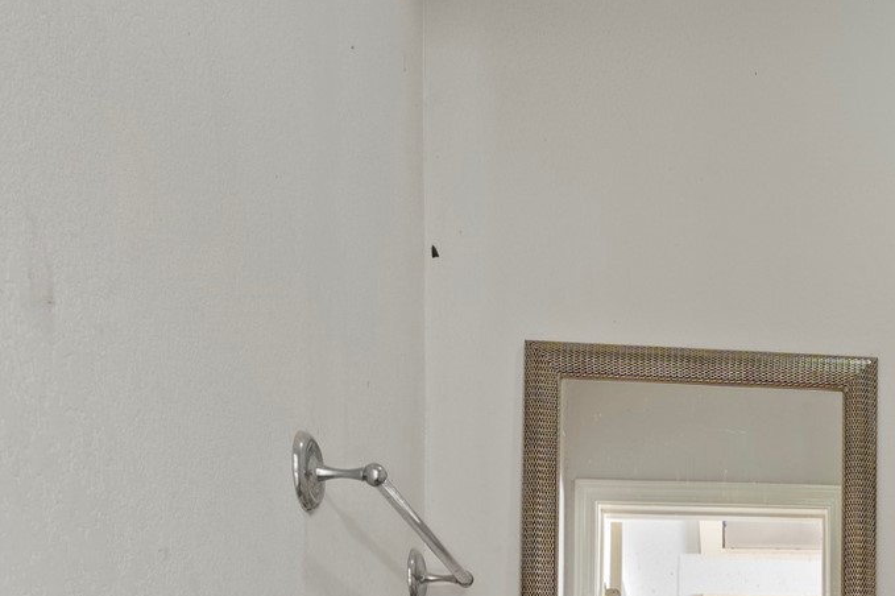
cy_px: 856
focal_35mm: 48
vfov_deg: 23.4
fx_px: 1193
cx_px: 825
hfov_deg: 38.0
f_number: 8
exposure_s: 30
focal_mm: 16
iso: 160
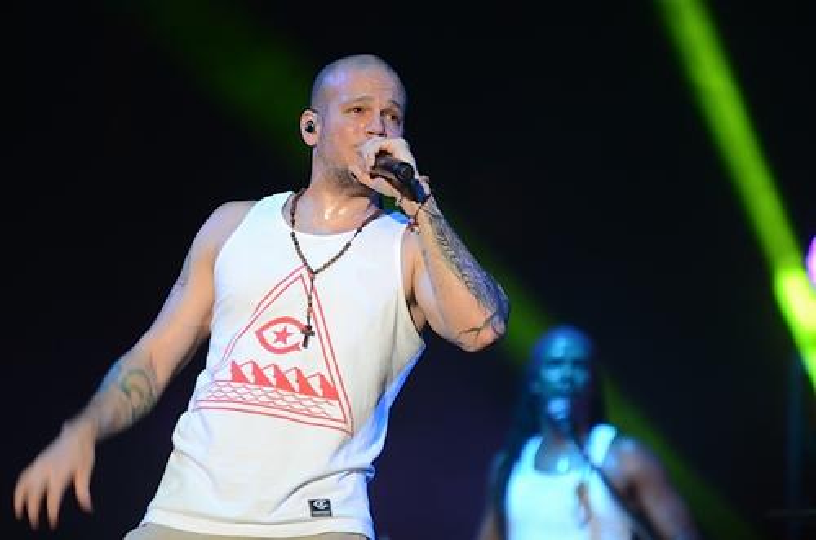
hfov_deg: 6.9
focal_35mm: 300
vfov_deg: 4.6
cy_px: 270
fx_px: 6785
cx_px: 408
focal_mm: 200
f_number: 3.2
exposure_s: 1/160
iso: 500
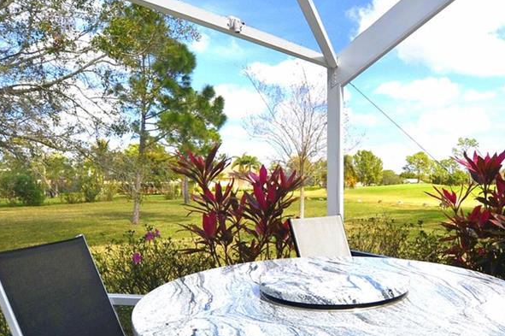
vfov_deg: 49.3
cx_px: 328
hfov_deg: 67.9
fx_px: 364
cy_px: 194
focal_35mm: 26
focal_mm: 10
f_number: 6.3
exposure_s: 1/160
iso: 100
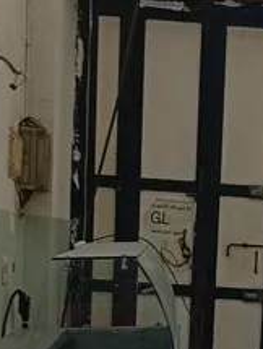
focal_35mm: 87
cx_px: 286
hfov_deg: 16.5
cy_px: 373
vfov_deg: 21.4
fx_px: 879
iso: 181
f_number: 1.8
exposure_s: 1/50
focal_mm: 3.96
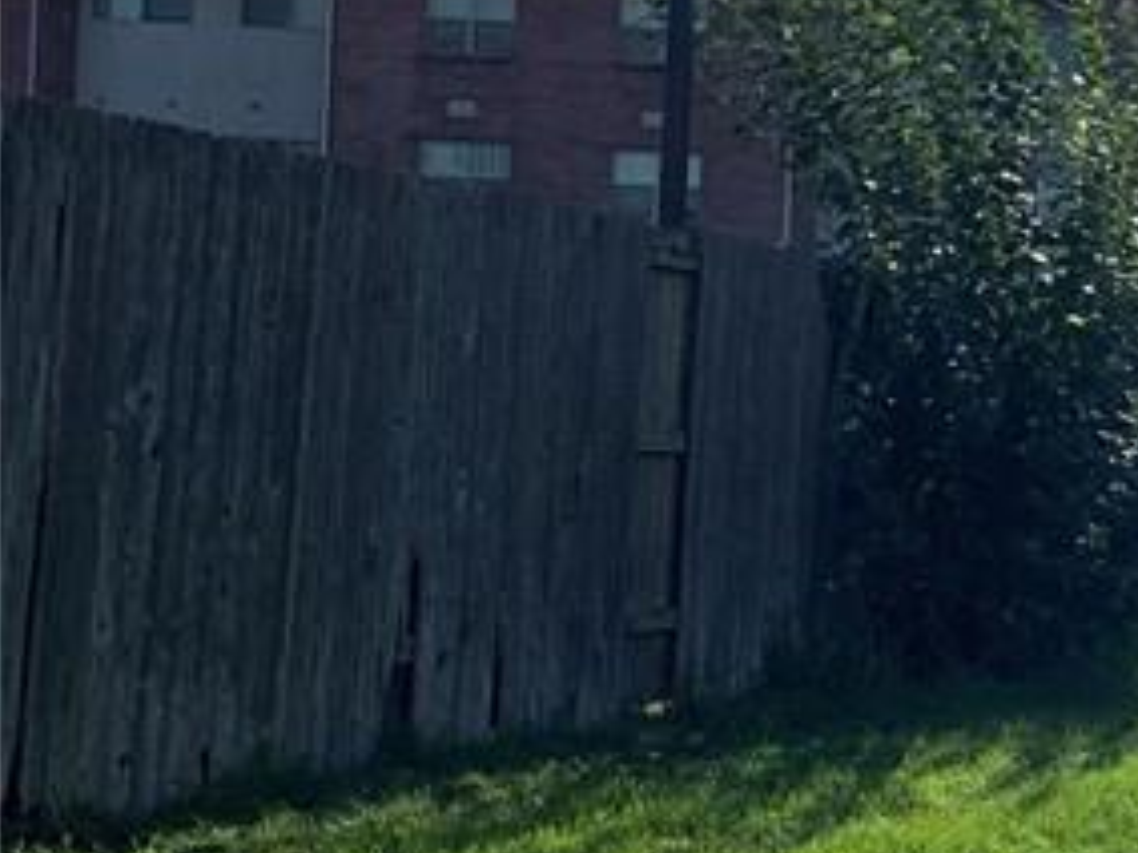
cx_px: 2055
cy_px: 527
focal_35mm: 94
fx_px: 3089
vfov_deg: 15.7
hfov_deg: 17.1
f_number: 1.8
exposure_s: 1/4902
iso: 25
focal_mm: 4.25
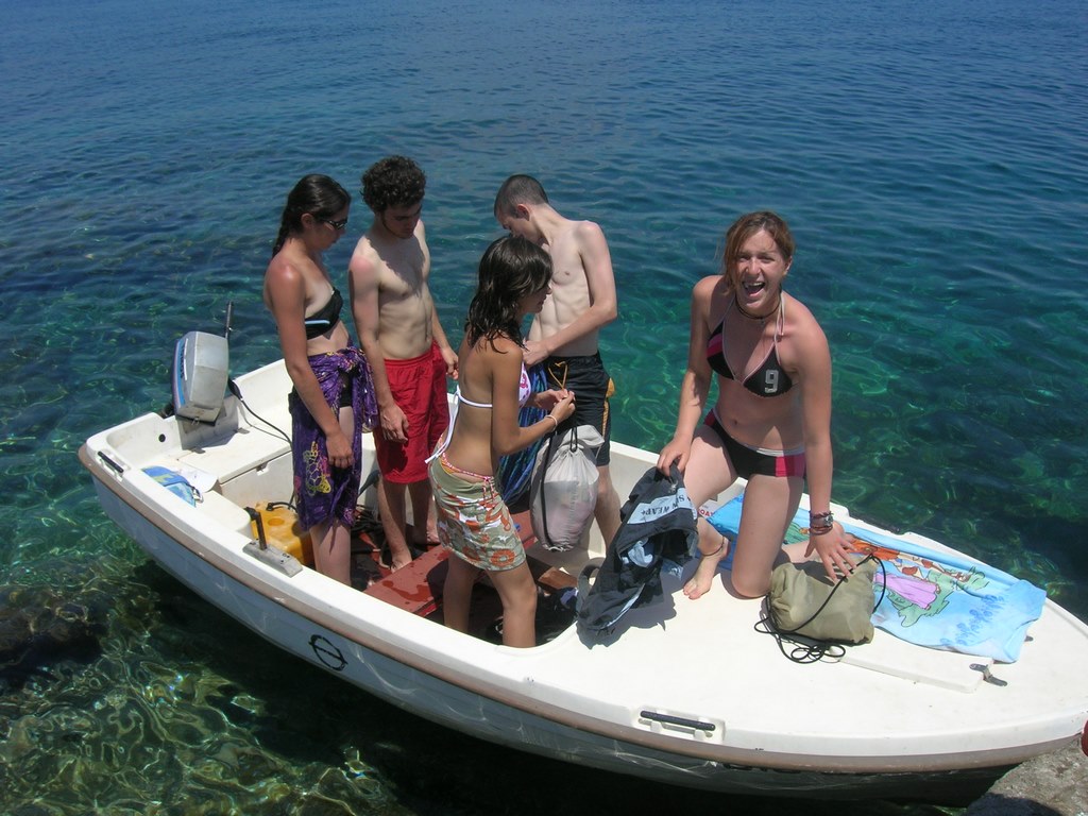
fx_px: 1069
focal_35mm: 34
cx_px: 544
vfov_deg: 41.8
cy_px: 408
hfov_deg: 54.0
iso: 50
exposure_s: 1/626
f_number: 4.9
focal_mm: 5.7
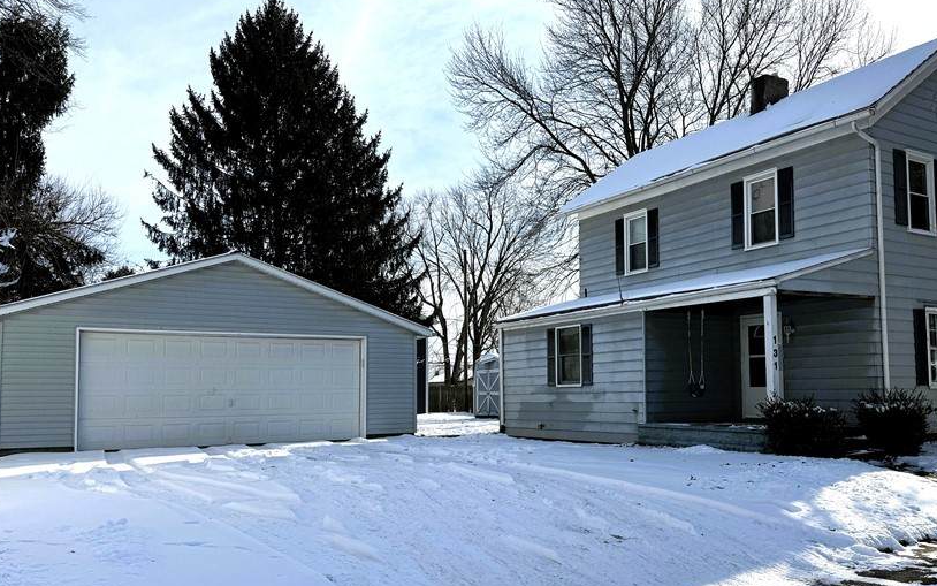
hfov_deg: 59.4
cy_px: 334
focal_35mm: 32
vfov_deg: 39.4
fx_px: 817
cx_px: 535
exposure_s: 1/9009
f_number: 1.78
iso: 80
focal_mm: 6.76
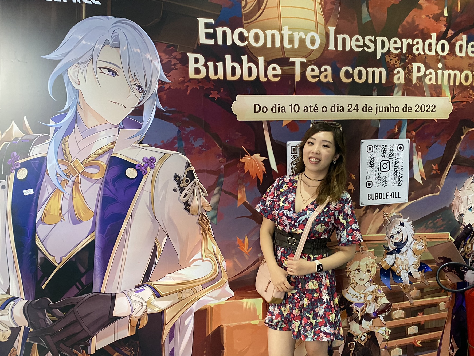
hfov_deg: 59.9
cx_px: 251
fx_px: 411
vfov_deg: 46.8
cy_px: 189
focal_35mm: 30
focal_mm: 4.25
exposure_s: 1/60
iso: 200
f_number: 1.8
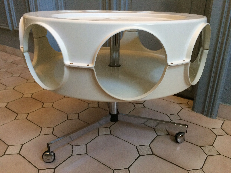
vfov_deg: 48.2
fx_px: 194
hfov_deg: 61.7
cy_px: 86
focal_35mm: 29
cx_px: 116
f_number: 2.2
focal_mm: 4.15
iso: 250
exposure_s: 1/33
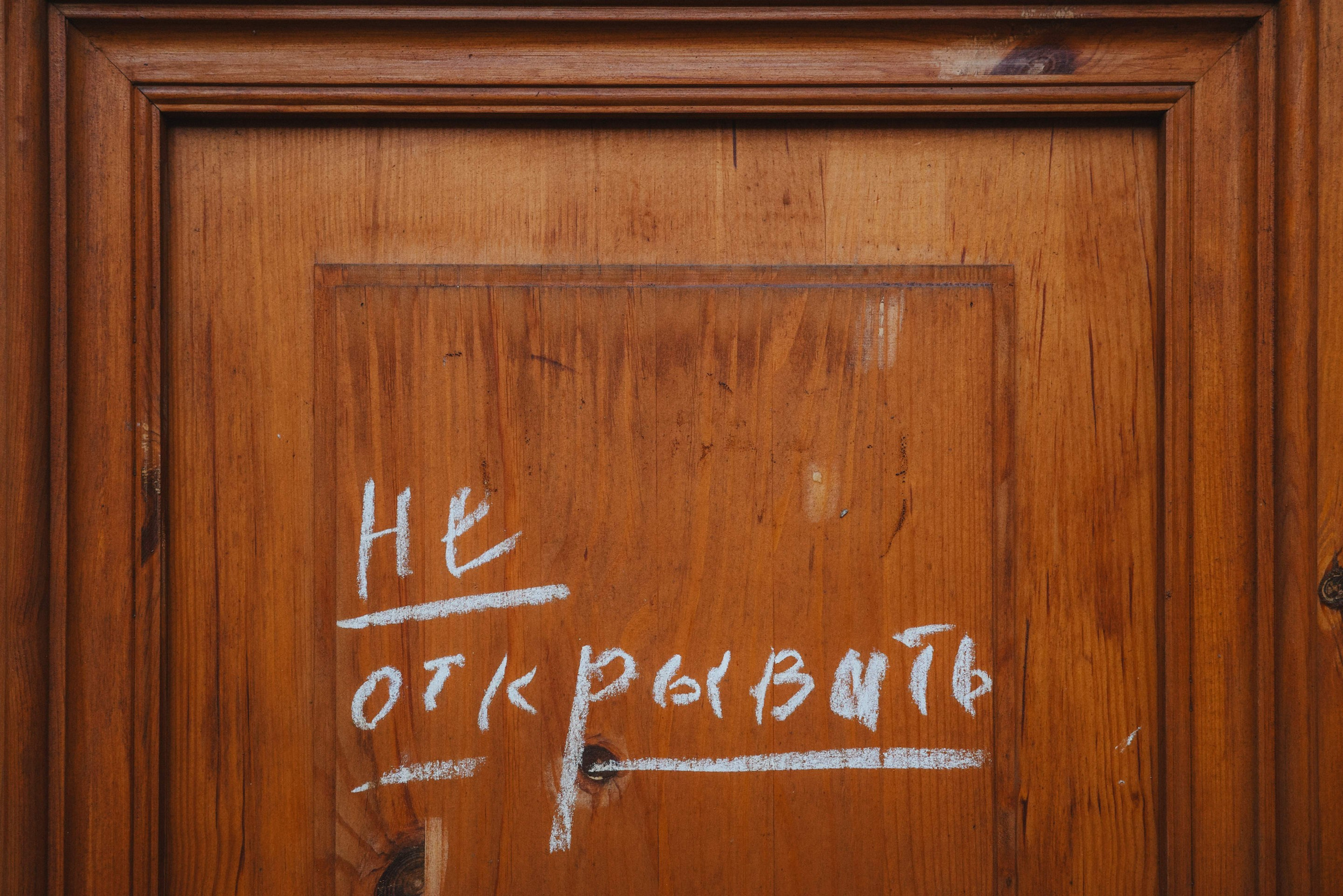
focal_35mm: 40
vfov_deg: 33.4
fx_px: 1492
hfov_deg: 48.5
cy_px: 448
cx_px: 672
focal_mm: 26
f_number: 3.2
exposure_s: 1/250
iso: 400
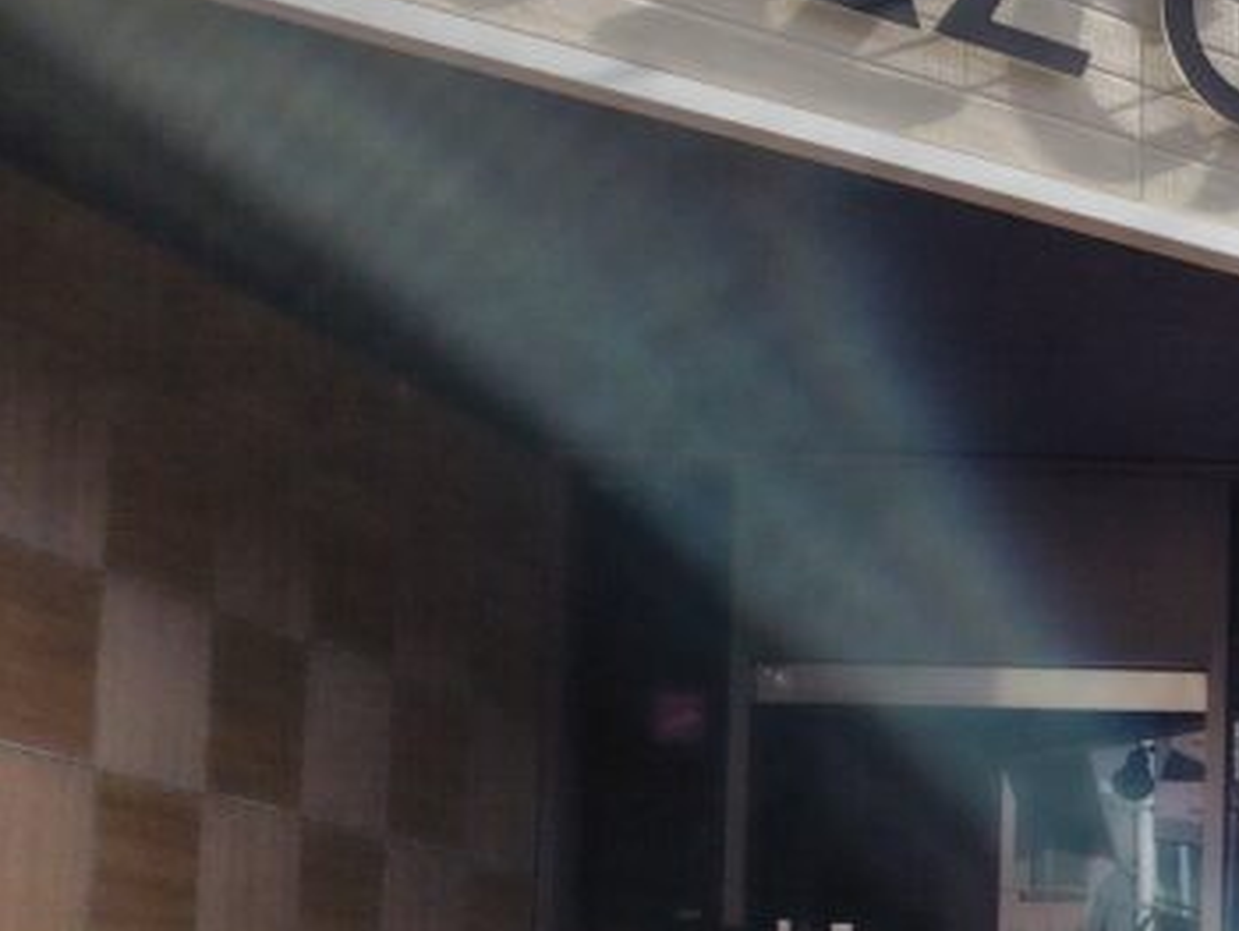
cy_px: 1019
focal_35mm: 84
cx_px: 2202
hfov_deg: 18.5
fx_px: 3009
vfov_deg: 17.0
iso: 50
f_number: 1.9
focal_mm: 5.6
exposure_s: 1/3435
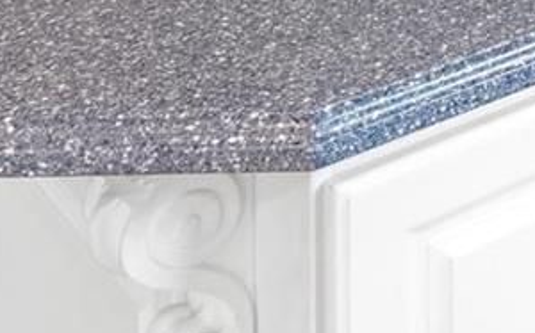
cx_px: 958
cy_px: -518
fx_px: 1268
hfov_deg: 18.6
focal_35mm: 87
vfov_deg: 11.7
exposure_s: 1/1.67
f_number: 8
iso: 400
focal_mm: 8
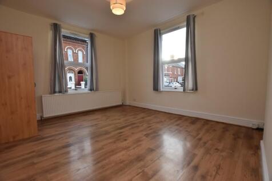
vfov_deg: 77.3
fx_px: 113
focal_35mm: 15
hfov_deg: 100.4
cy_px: 90
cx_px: 136
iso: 400
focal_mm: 10
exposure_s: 1/250
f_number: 4.5
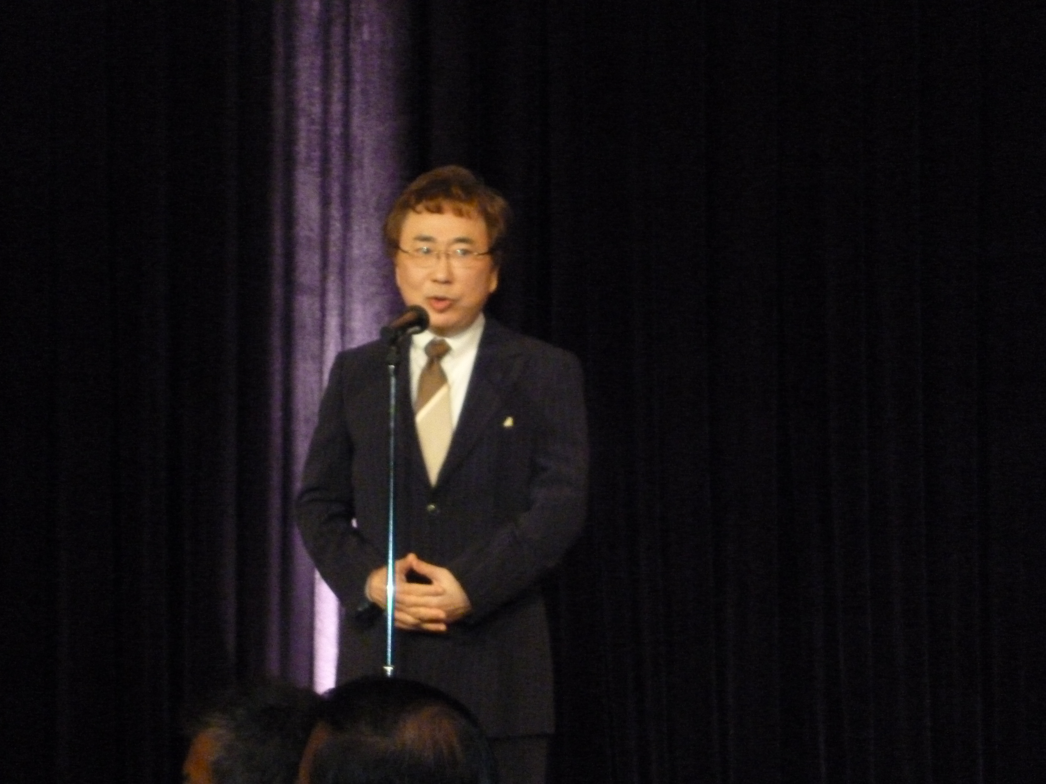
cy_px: 392
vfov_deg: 11.9
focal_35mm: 125
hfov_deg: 15.8
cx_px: 523
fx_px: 3777
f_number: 5.9
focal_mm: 22.5
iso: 1000
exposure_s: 1/60
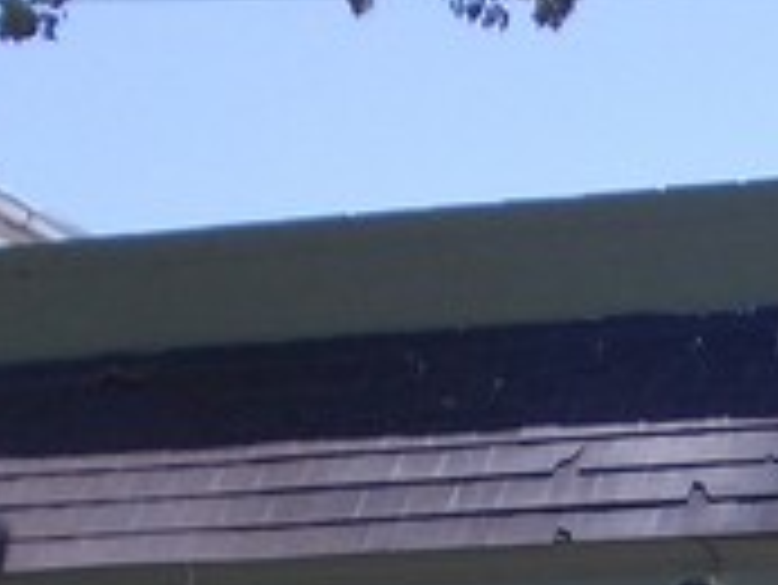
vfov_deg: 8.5
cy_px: 1053
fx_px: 3778
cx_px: 1012
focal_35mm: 168
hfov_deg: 11.5
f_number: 6.2
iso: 80
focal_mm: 5.3
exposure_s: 1/200
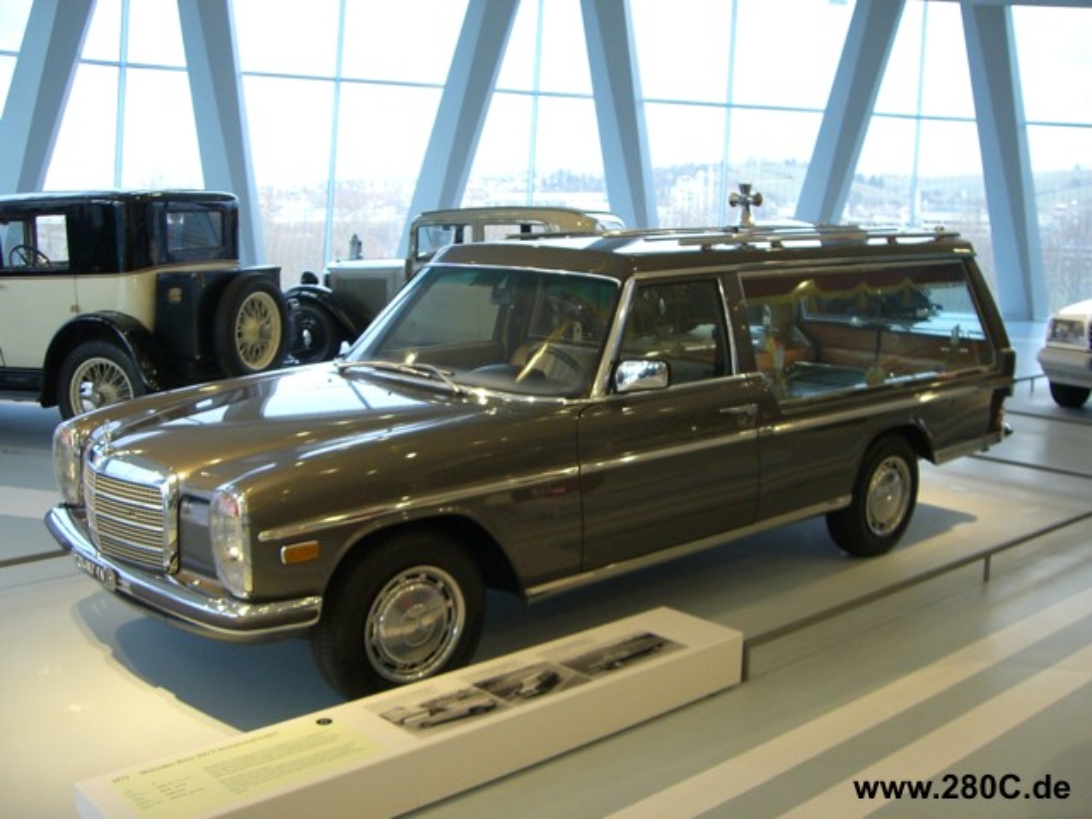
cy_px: 410
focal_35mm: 38
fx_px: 1199
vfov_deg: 37.7
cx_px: 546
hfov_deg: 49.0
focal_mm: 6.2
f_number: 2.7
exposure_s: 1/80
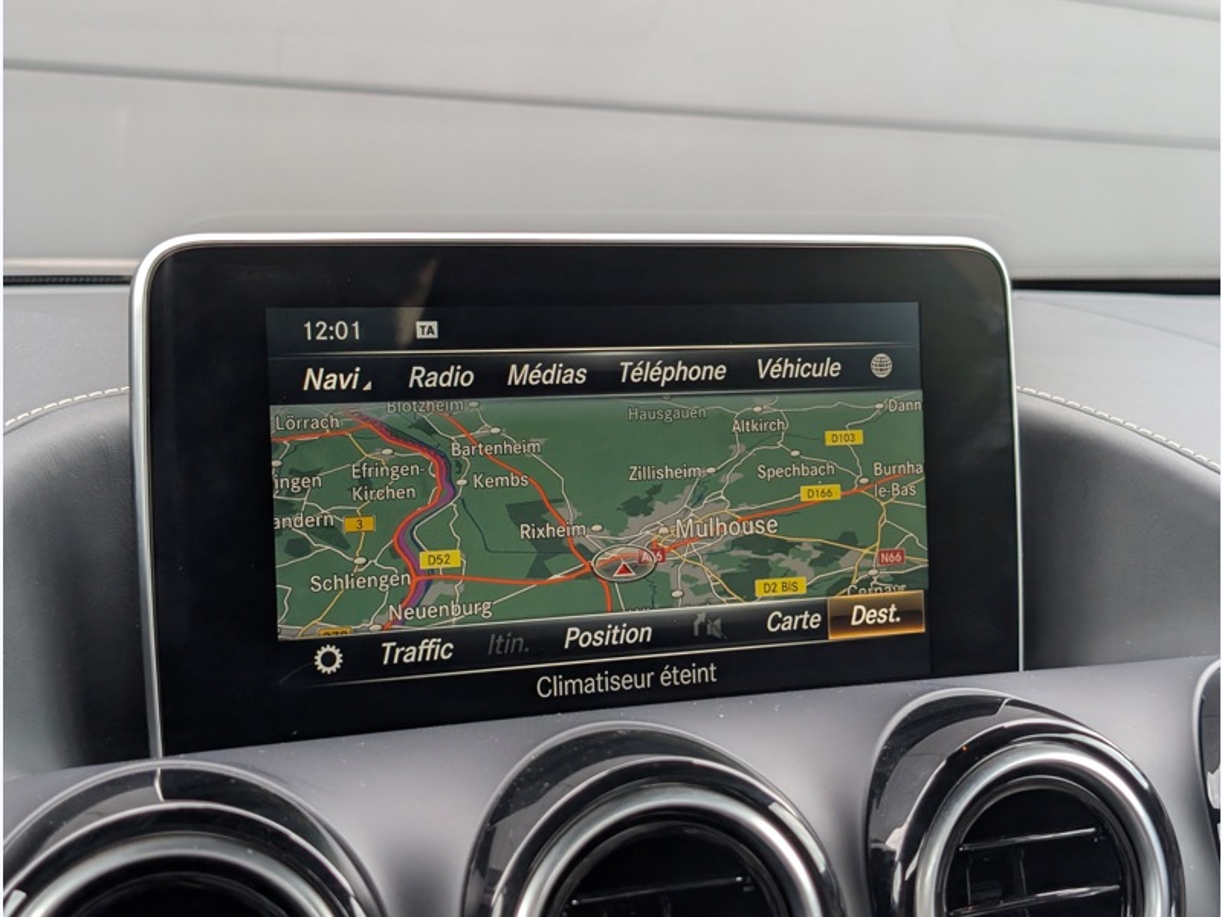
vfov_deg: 29.7
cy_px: 458
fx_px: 1730
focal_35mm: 49
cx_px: 611
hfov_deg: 38.9
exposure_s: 1/210
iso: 116
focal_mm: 6.9
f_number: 1.68
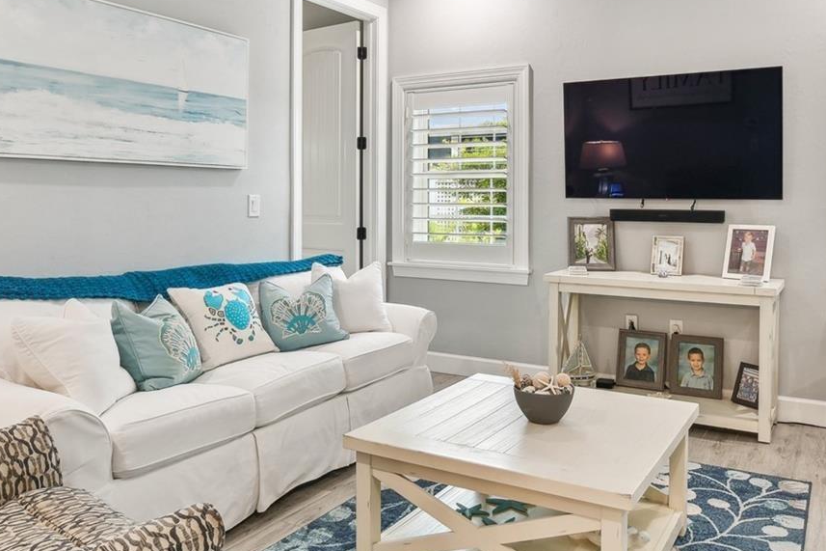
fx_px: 642
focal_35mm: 28
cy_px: 191
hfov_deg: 65.4
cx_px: 450
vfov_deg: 45.8
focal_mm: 10
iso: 100
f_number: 7.1
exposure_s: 1/2.5
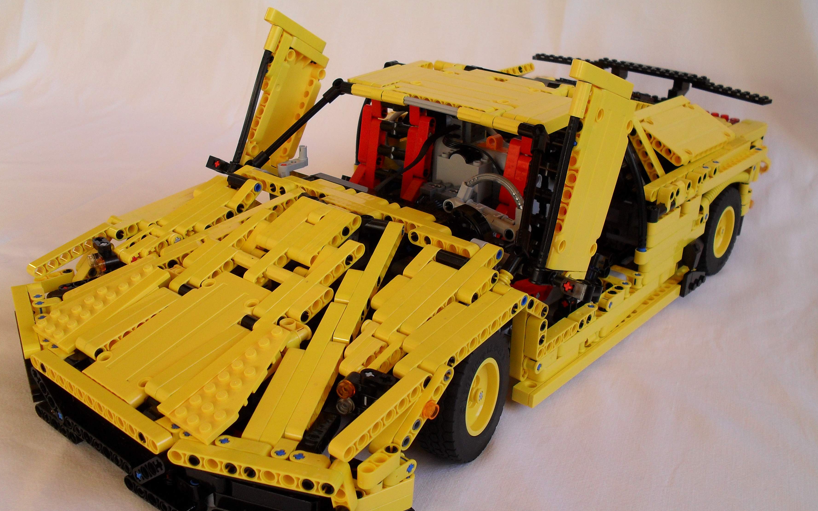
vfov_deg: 33.5
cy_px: 302
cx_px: 412
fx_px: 847
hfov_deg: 51.5
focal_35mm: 38
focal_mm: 6.3
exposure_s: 1/60
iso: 100
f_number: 3.2
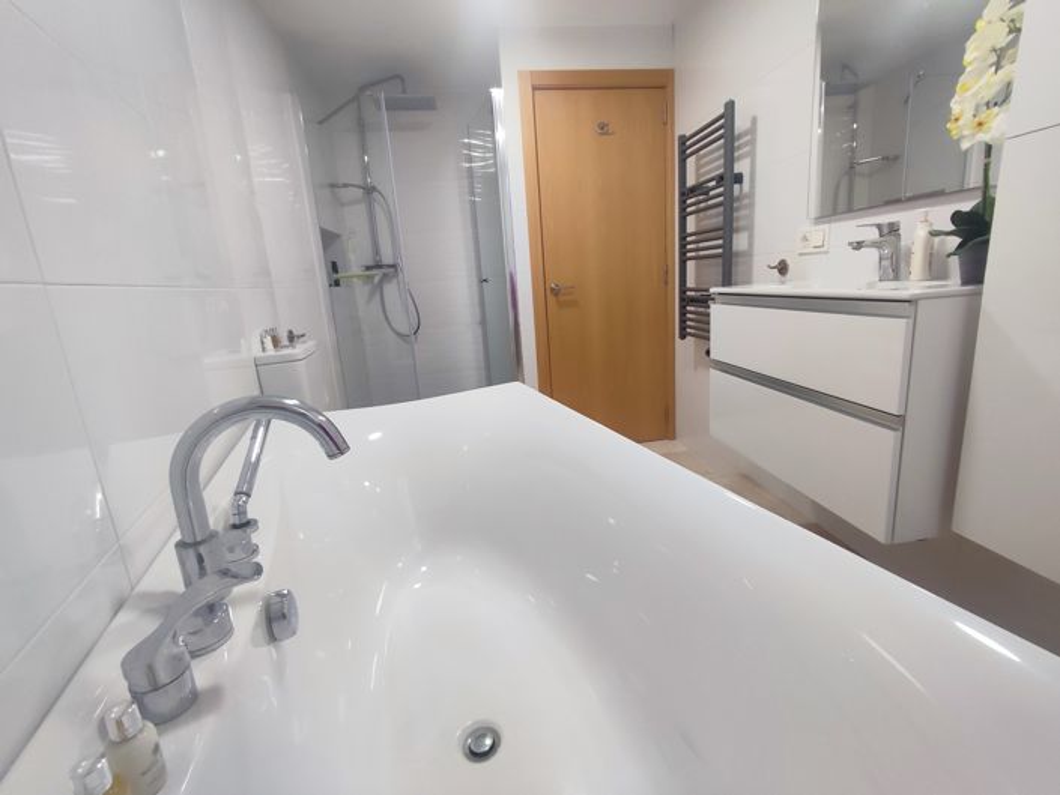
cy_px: 398
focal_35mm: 16
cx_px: 530
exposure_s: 1/50
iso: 169
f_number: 2.2
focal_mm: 1.65
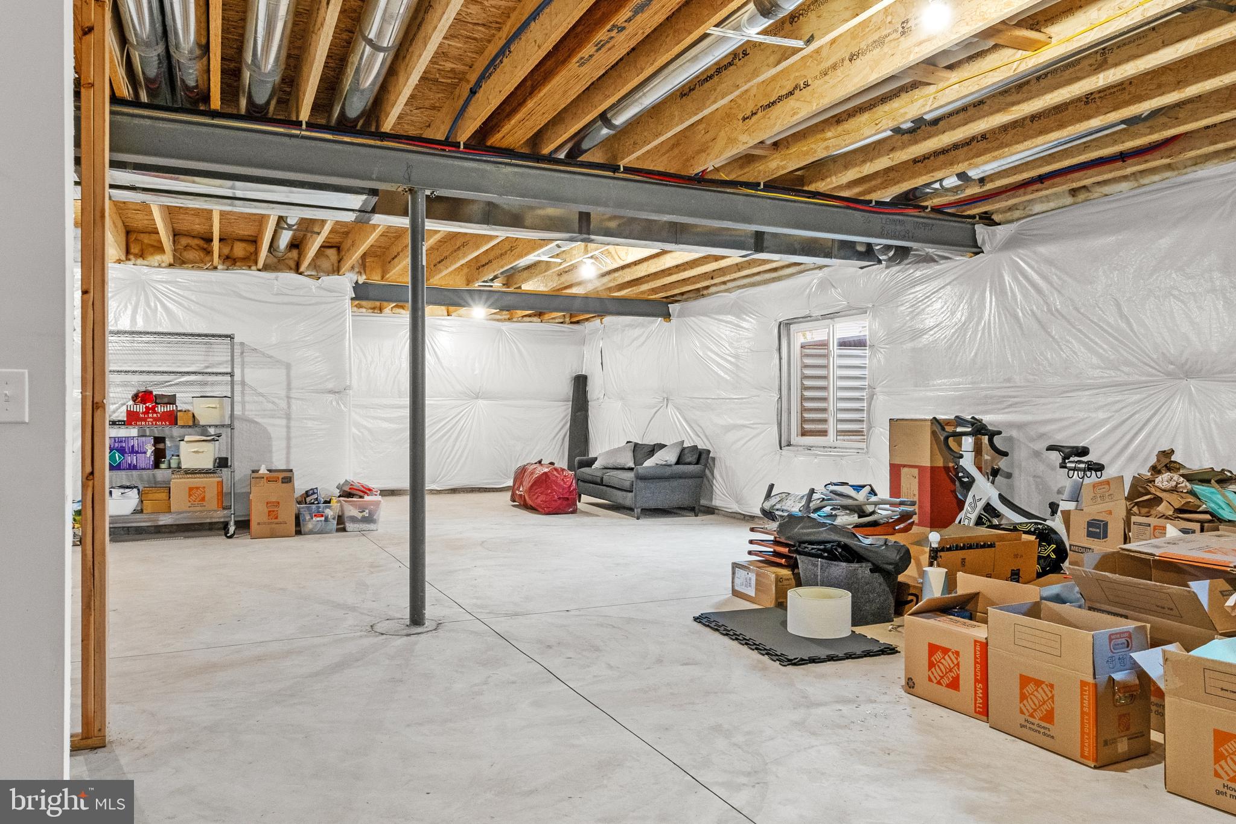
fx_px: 824
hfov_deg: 73.7
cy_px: 412
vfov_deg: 53.1
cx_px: 618
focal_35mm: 24
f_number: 9
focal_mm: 16
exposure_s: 1/2
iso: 800
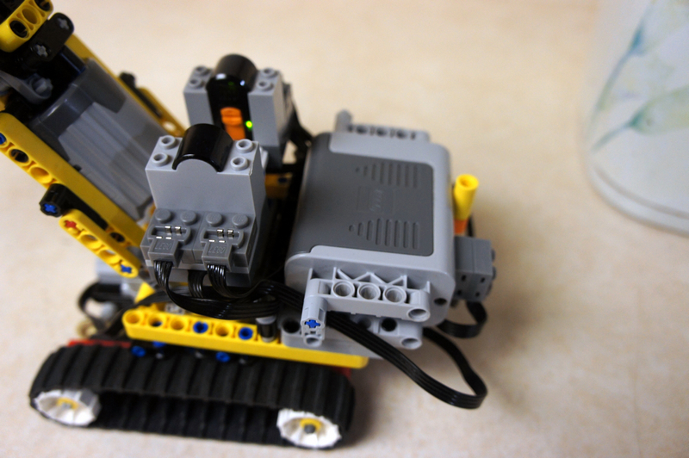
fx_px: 602
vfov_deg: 41.6
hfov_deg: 59.5
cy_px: 229
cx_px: 344
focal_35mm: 32
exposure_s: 1/40
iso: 800
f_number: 4
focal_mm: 21
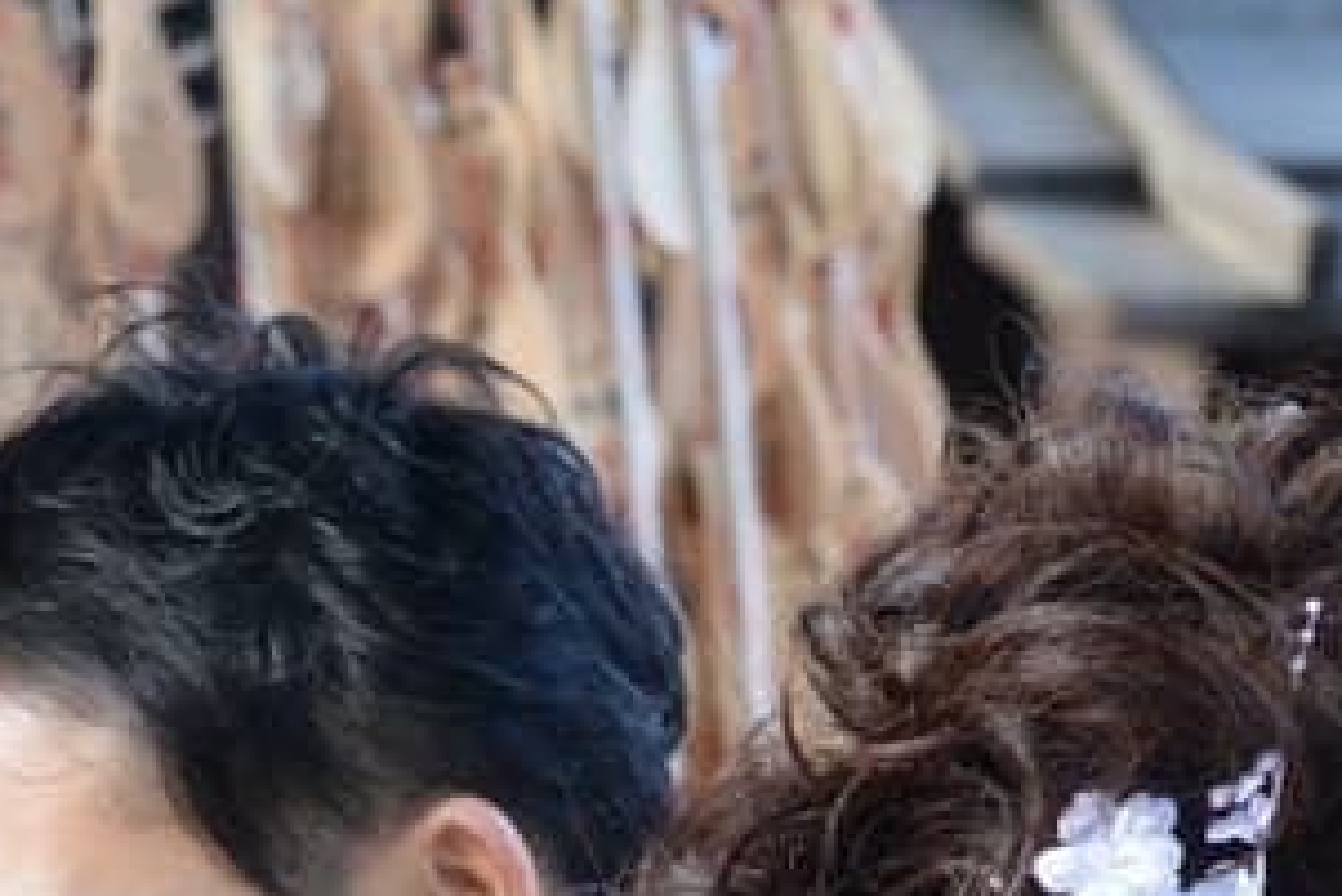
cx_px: 236
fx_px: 12493
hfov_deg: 6.1
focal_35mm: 335
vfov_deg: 4.1
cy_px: 1727
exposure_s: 1/320
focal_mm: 70
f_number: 5
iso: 1000
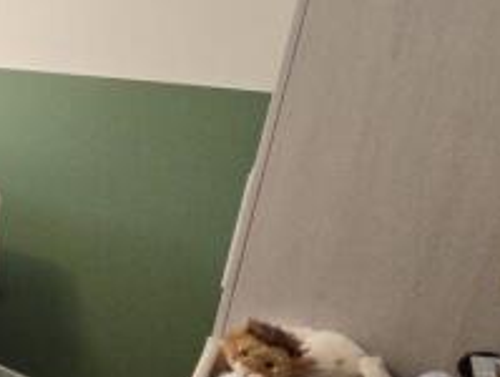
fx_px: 550
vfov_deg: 37.8
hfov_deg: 31.7
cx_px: -202
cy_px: 182
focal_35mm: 38
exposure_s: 1/50
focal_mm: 2.2
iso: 250
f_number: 2.2
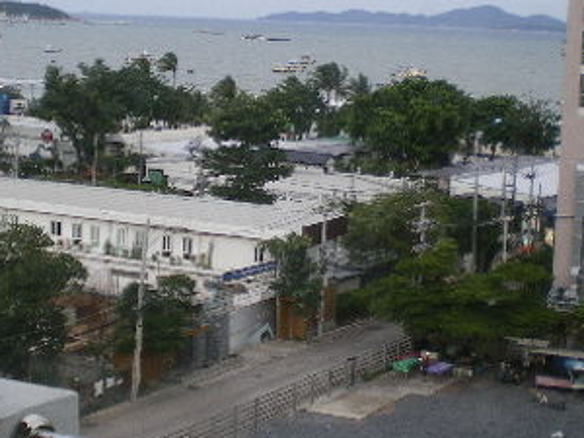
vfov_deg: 18.8
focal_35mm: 78
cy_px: 129
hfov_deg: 25.0
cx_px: 280
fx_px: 1316
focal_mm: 6.3
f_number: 3.1
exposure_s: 1/60
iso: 64
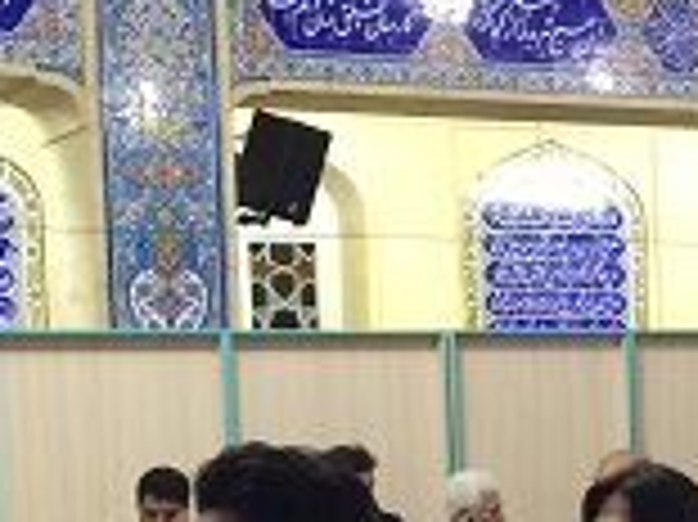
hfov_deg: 16.2
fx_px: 2418
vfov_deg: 12.1
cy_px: 598
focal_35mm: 120
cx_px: 644
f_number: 2.2
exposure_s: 1/33
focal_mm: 4.15
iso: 250
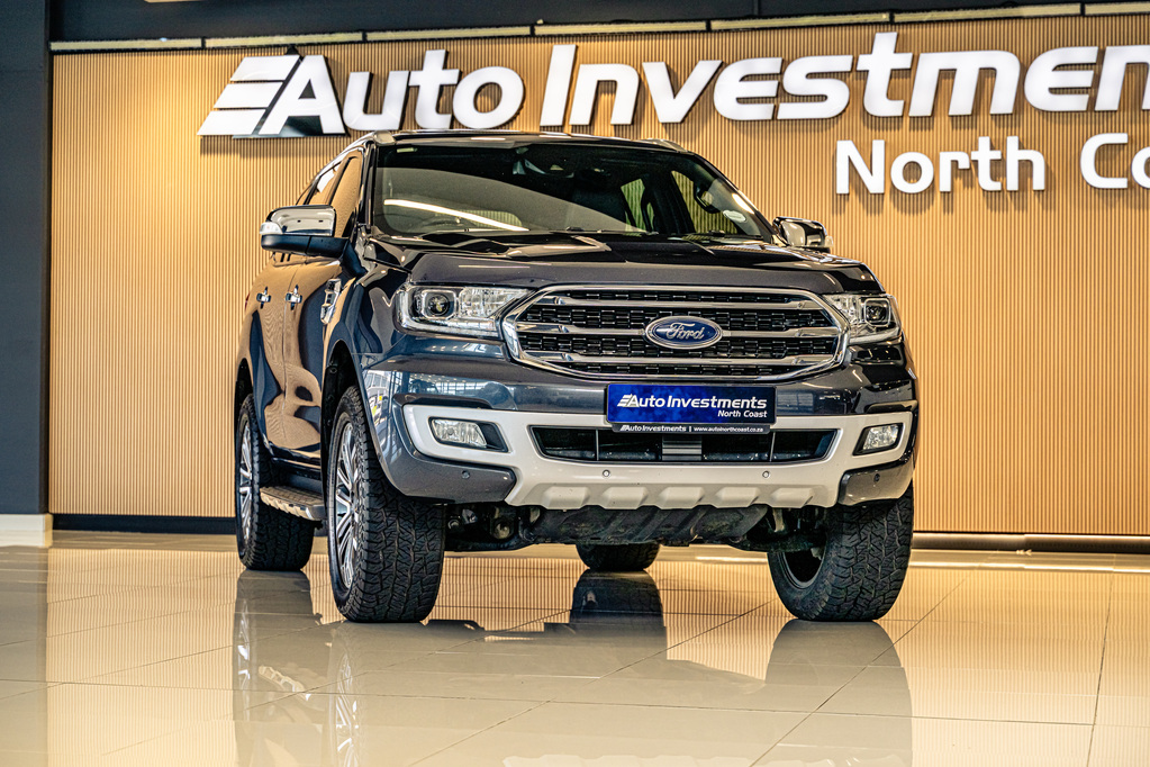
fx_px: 2396
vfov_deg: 18.2
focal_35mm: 75
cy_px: 384
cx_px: 575
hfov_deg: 27.0
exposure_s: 1/125
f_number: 5
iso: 400
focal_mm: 75
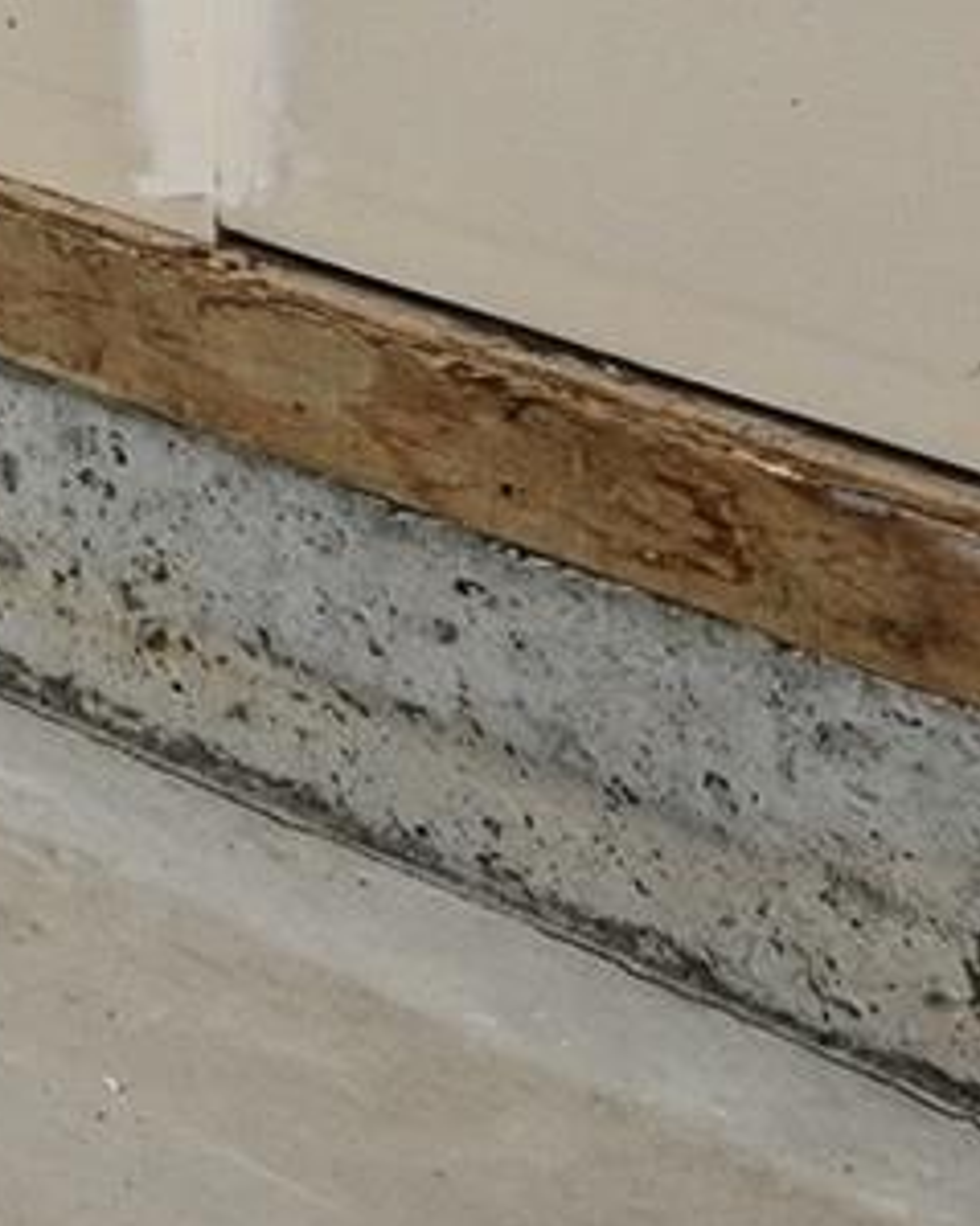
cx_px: -2284
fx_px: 3990
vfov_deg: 14.0
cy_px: -1413
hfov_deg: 9.5
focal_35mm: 110
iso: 250
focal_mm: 14
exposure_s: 1/15
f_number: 8
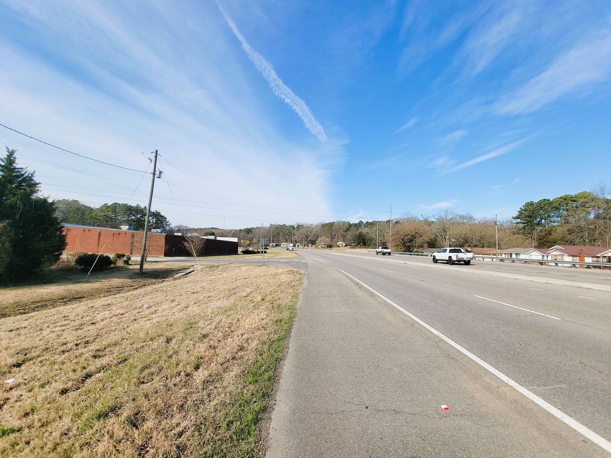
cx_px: 306
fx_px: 229
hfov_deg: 106.2
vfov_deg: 89.9
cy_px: 229
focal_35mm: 13
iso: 50
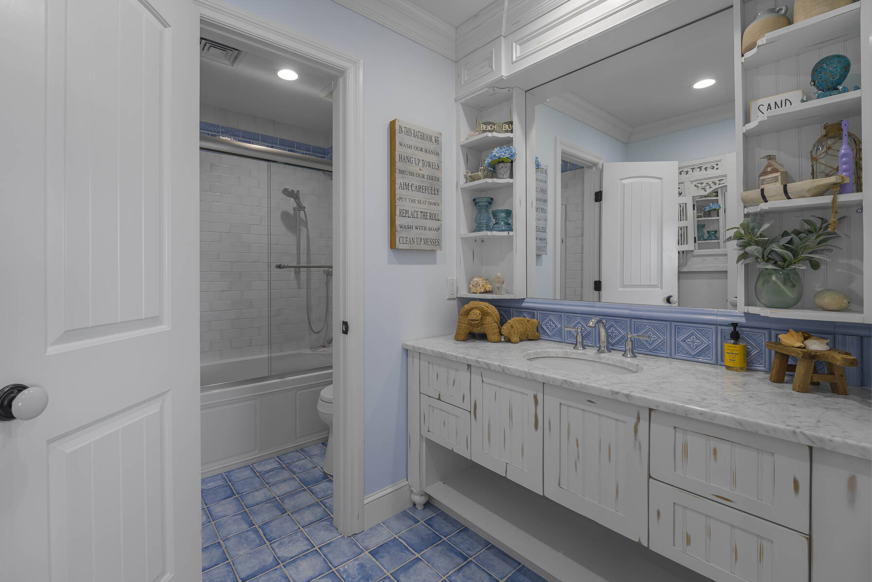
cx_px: 413
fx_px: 363
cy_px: 285
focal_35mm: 15
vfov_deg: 77.3
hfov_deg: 100.3
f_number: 9
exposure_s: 1/6
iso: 250
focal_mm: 14
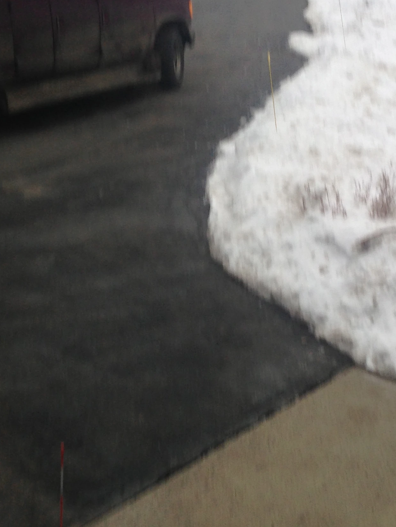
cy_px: 257
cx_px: 266
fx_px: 991
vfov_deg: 29.8
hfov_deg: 22.5
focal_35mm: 65
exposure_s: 1/176
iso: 50
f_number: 2.4
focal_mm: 4.13
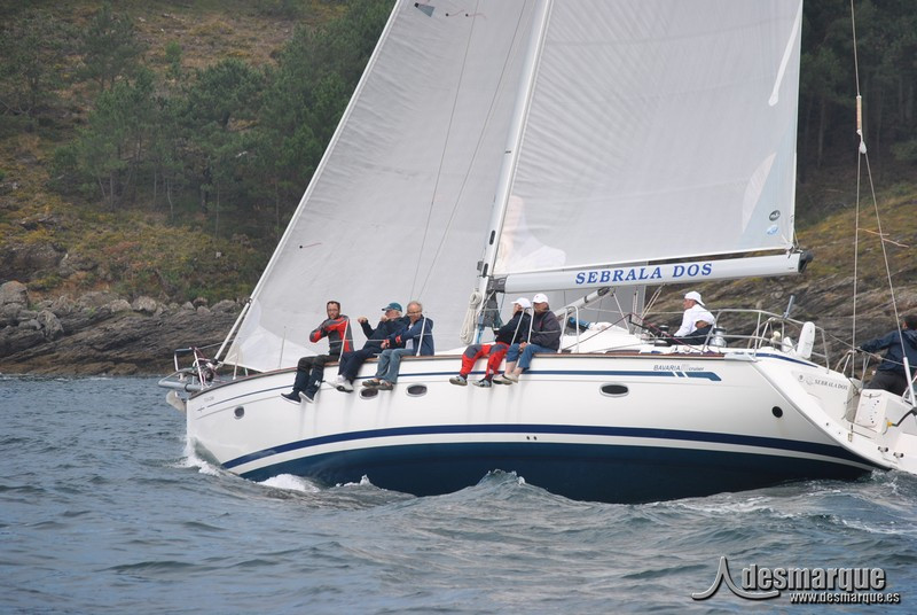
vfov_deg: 7.3
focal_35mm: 188
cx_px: 458
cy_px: 308
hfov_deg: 11.0
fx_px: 4783
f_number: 5.6
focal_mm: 125
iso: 100
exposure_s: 1/500
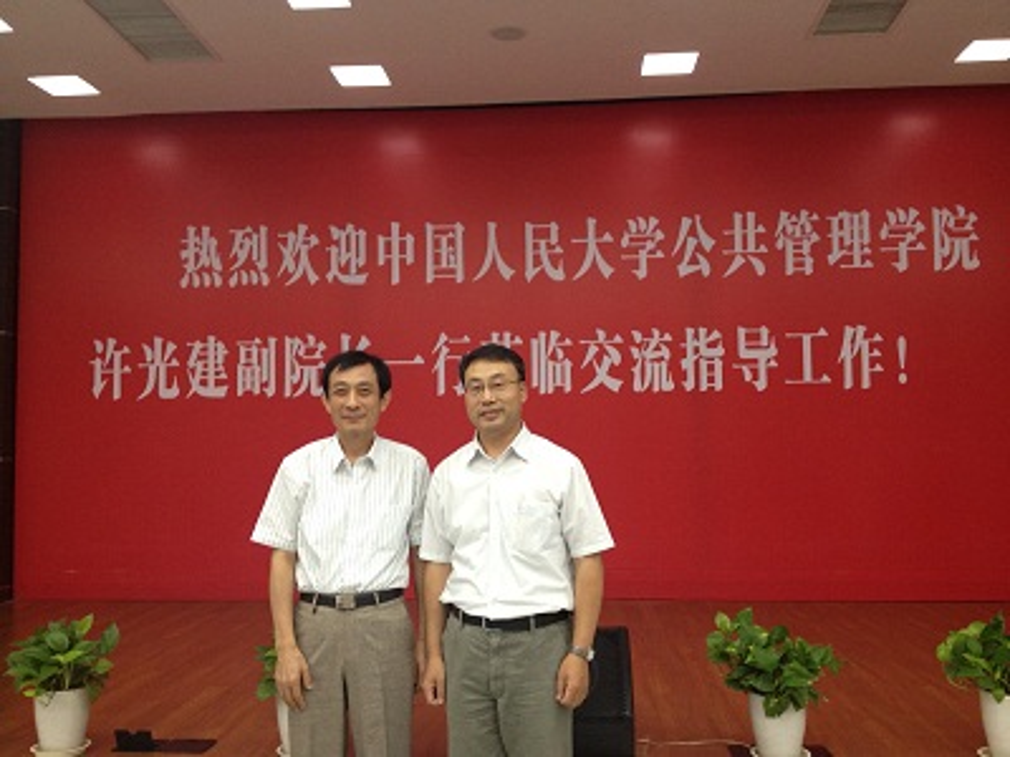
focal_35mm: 35
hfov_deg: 52.6
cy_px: 378
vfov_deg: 40.7
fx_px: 1021
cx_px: 505
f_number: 2.4
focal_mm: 4.28
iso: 160
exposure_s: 1/20
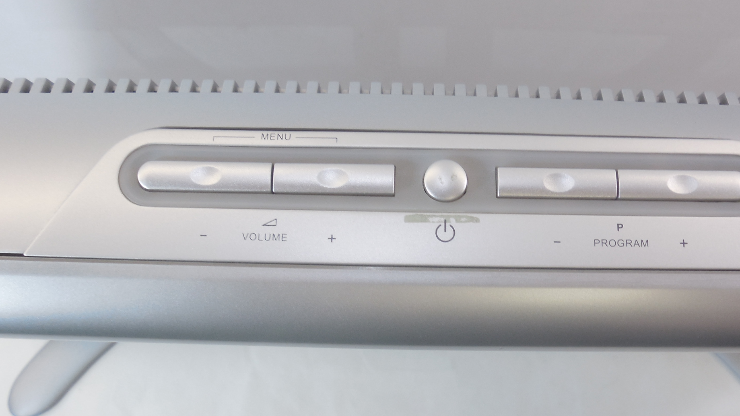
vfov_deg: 33.7
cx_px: 418
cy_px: 234
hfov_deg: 56.5
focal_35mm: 35
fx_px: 687
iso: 125
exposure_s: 1/40
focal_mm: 4.6
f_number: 3.5
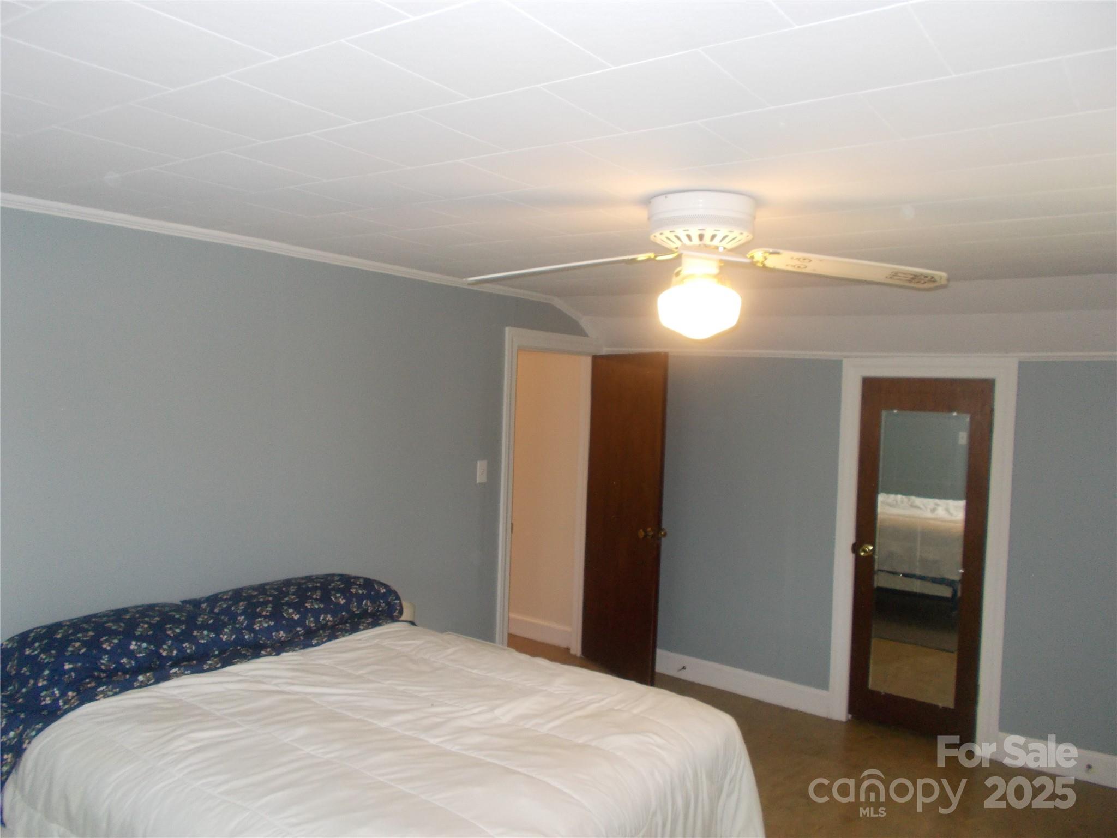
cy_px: 419
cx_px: 558
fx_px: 839
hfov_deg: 67.3
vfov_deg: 53.1
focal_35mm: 26
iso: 200
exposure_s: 1/25
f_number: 3.2
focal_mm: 4.6
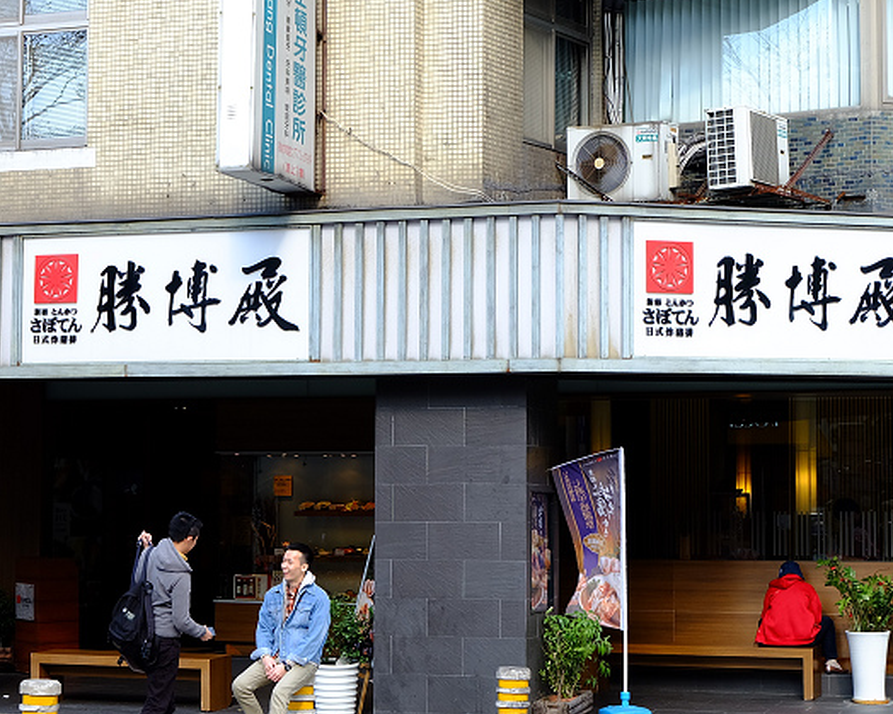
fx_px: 2273
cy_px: 321
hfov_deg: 22.2
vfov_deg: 17.9
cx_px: 334
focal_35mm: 86
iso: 200
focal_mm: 40.2
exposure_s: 1/85
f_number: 5.6
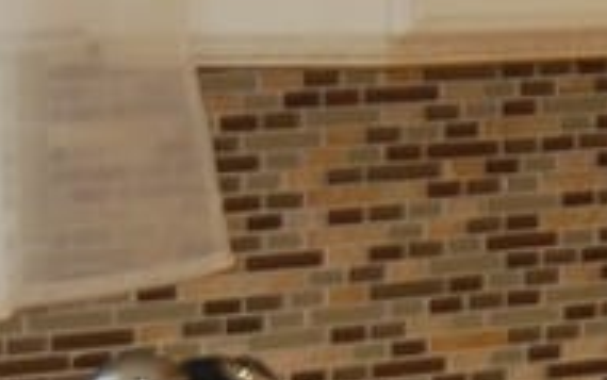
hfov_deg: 5.6
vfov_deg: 3.6
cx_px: 1402
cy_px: 160
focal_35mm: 363
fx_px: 6009
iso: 400
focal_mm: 30
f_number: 4.2
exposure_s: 1/60
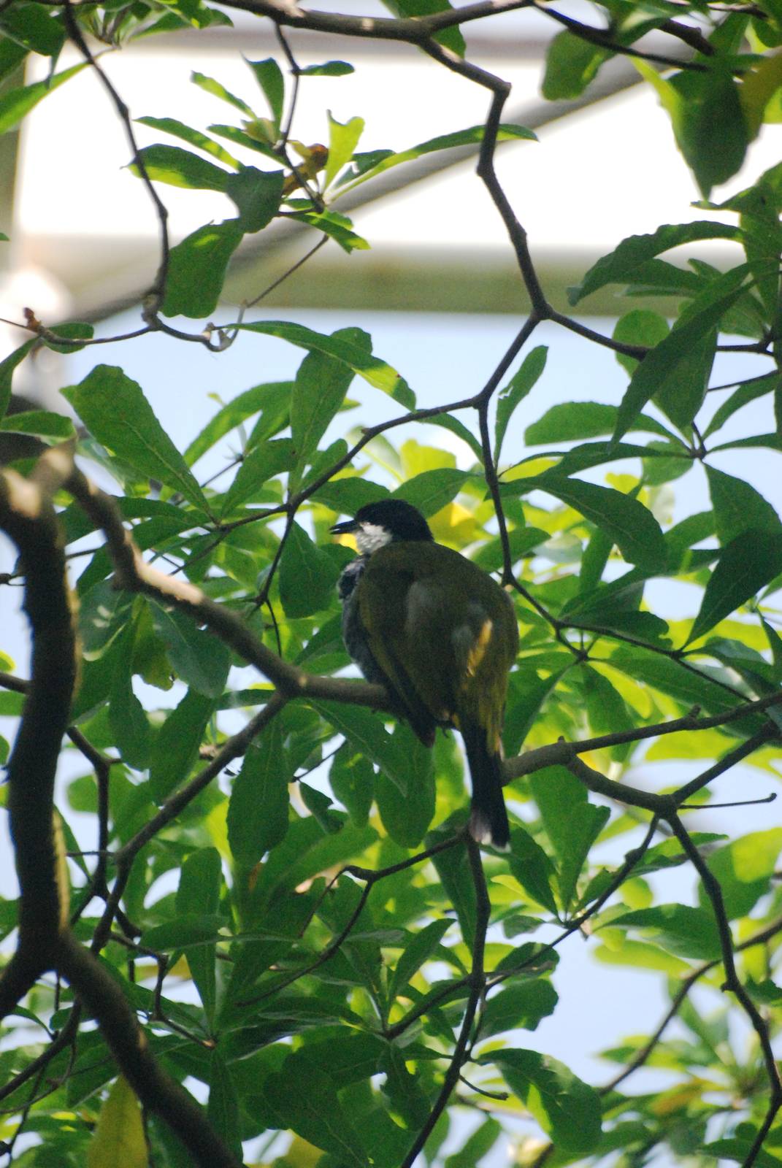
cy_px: 584
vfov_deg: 4.6
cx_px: 391
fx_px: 14620
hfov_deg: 3.1
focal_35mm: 450
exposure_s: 1/1250
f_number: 5.6
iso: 1600
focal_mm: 300
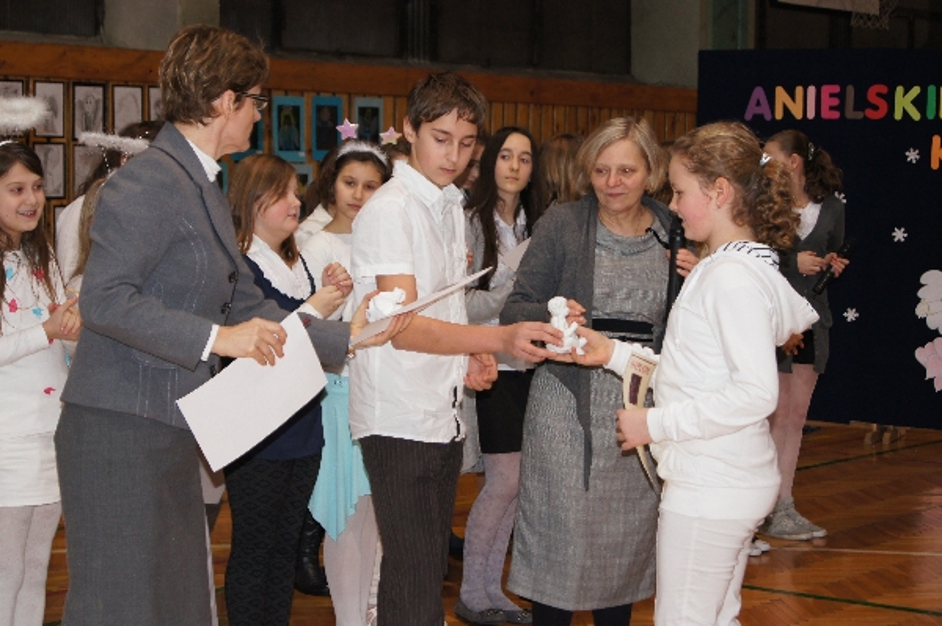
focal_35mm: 82
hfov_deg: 24.6
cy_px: 313
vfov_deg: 16.5
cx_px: 471
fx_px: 2157
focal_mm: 55
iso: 800
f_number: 5.6
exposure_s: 1/100
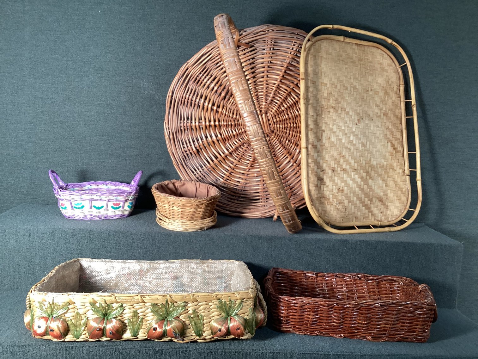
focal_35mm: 31
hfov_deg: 58.3
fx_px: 428
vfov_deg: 45.4
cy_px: 180
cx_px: 239
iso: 125
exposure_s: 1/50
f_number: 2.4
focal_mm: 3.3
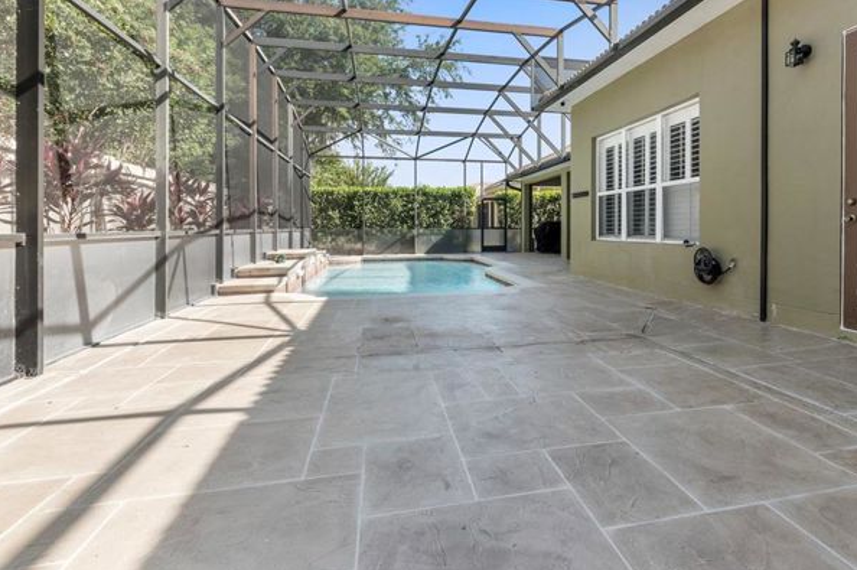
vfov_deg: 62.6
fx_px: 466
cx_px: 494
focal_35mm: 20
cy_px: 245
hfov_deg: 84.6
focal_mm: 16.5
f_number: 11
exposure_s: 1/4
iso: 100
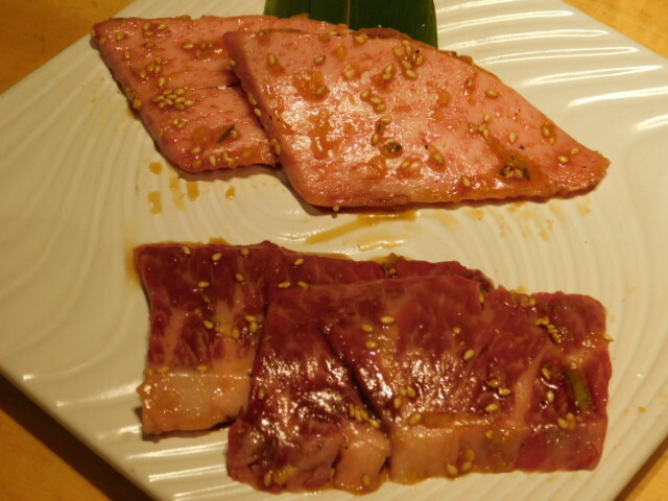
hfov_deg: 24.4
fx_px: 1544
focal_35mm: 80
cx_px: 334
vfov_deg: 18.4
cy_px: 250
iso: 400
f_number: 4.4
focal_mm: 14.2
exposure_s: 1/20
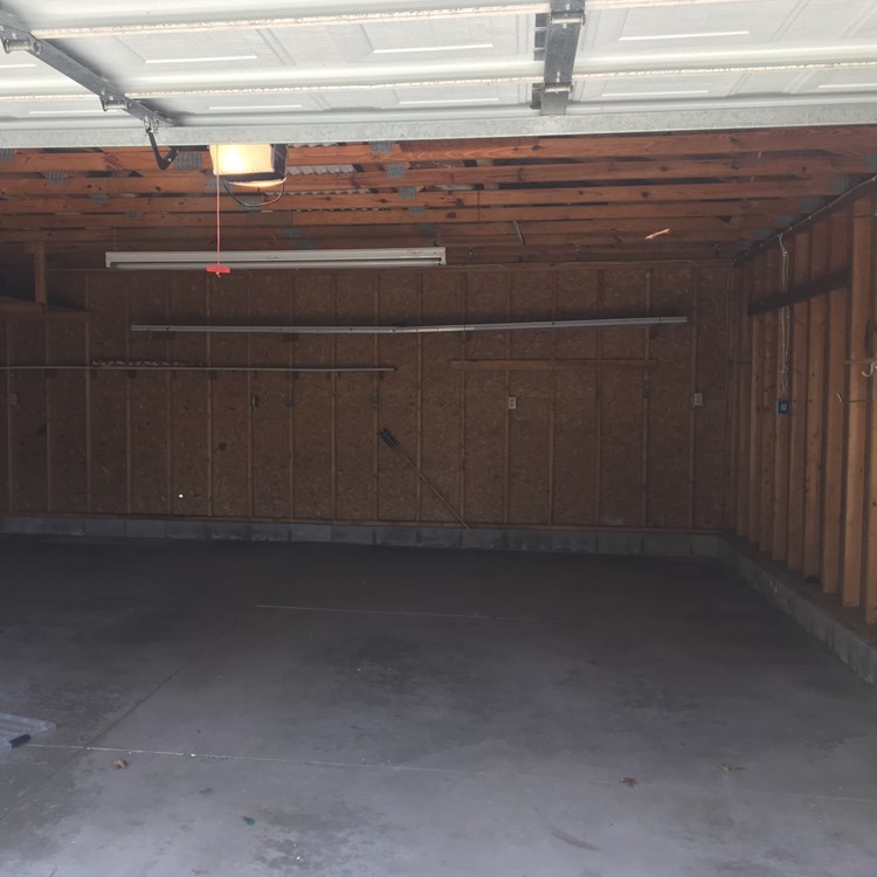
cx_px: 355
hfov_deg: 47.0
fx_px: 1003
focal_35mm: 35
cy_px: 438
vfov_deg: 47.2
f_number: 2.2
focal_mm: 4.15
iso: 32
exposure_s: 1/120
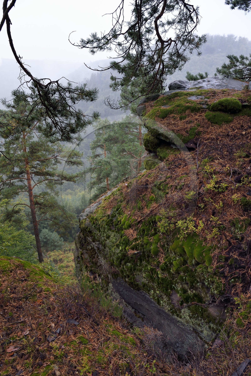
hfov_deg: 53.1
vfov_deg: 73.7
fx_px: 251
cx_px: 126
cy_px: 188
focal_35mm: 24
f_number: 10
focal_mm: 24
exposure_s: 1/160
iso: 800
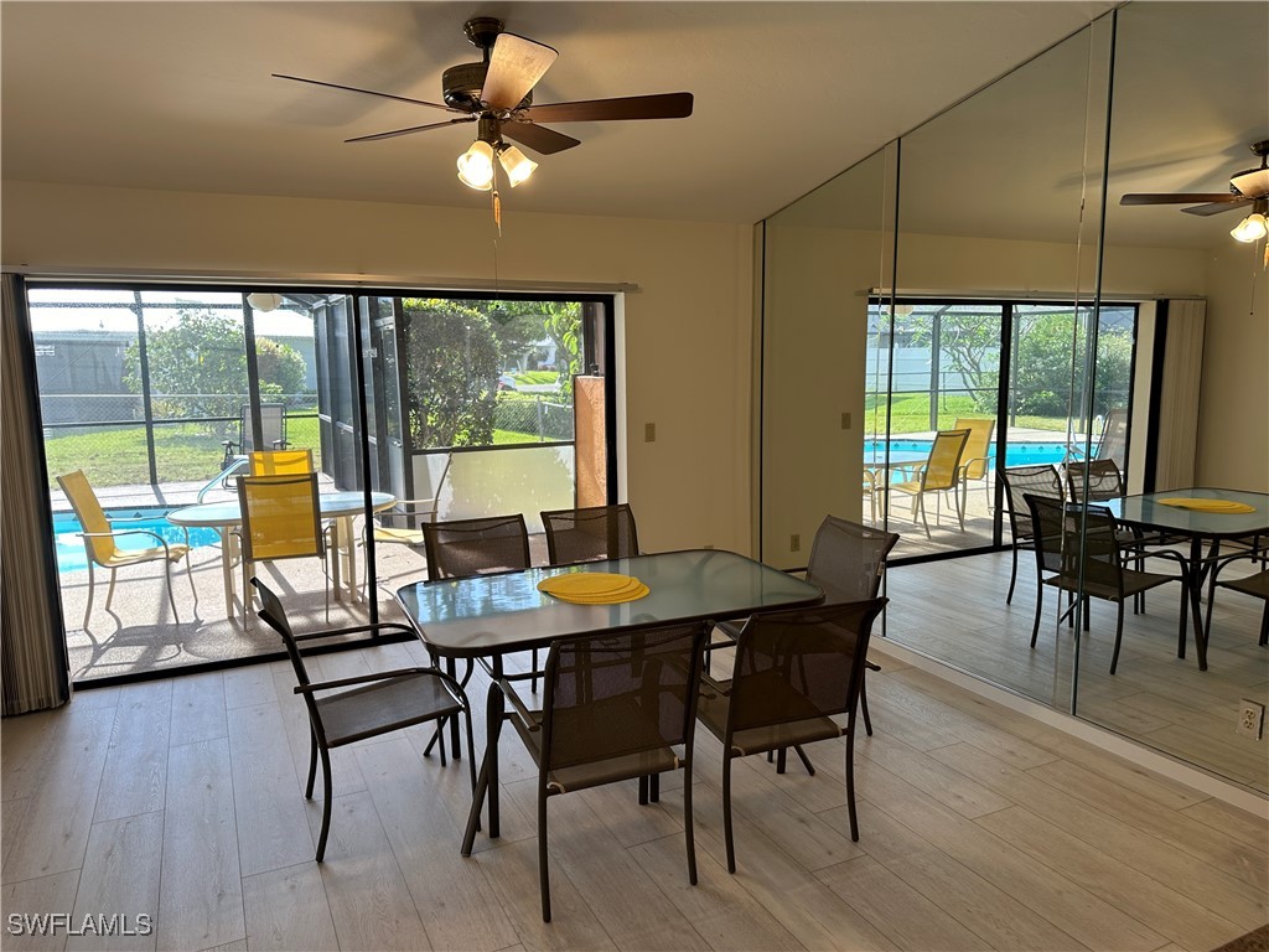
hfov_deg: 71.6
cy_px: 476
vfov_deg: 56.8
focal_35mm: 24
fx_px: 880
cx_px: 634
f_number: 1.78
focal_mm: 6.86
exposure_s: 1/120
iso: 64
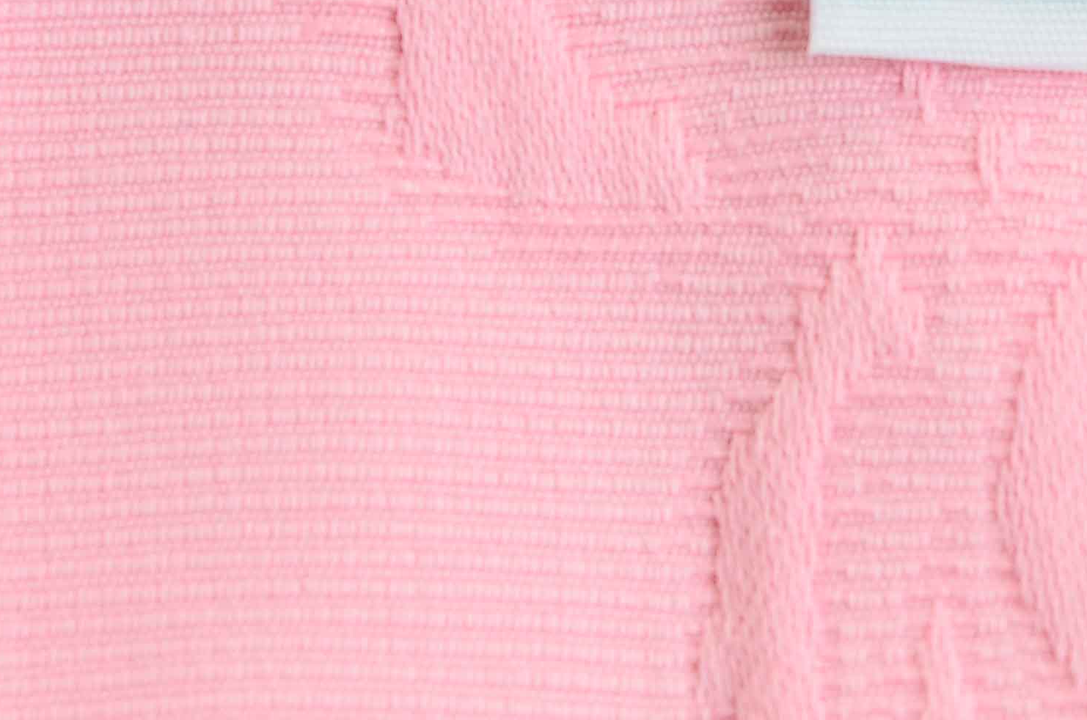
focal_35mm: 524
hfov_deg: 3.9
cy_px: -125
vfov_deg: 2.6
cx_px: 919
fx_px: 15781
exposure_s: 1/60
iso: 160
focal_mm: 105
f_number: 8
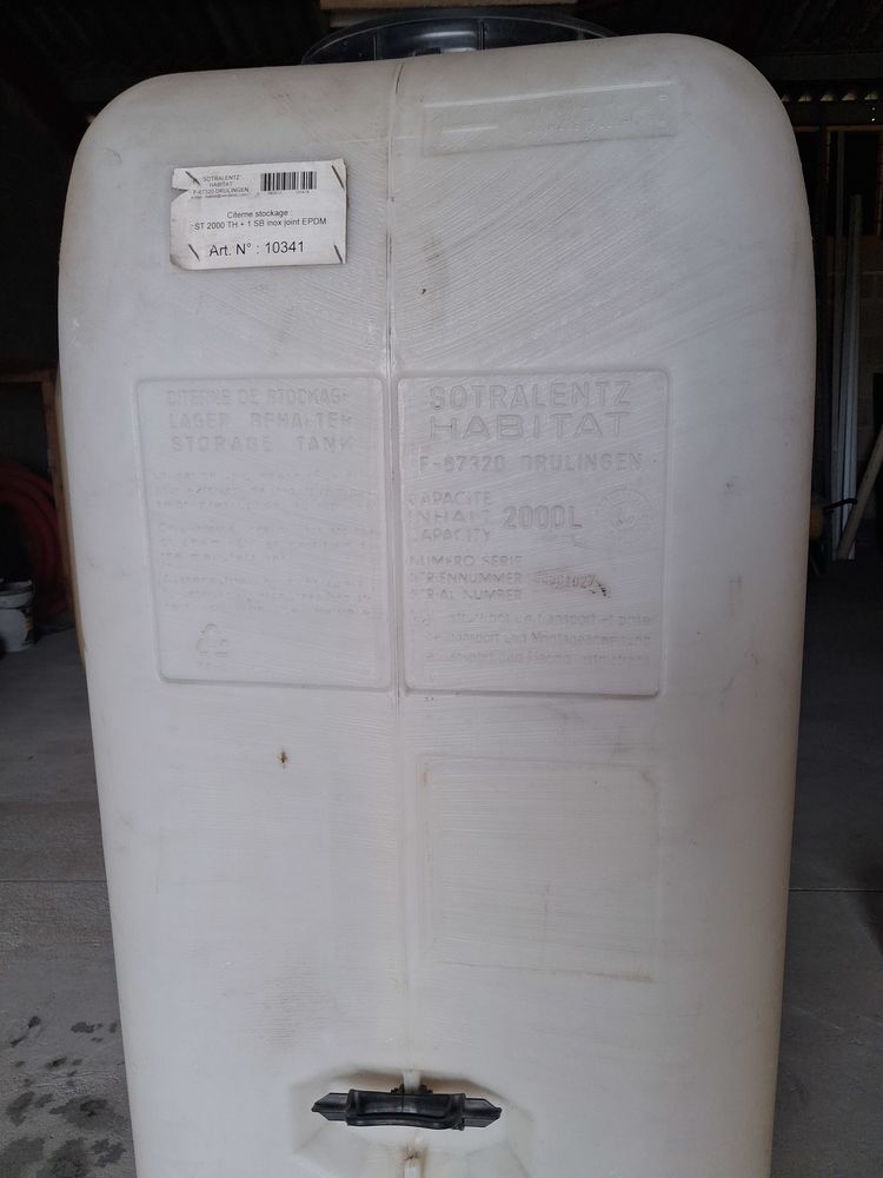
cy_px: 589
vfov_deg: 65.3
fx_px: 918
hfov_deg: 51.4
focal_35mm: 27
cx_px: 442
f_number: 1.8
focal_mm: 4
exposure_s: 1/120
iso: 125
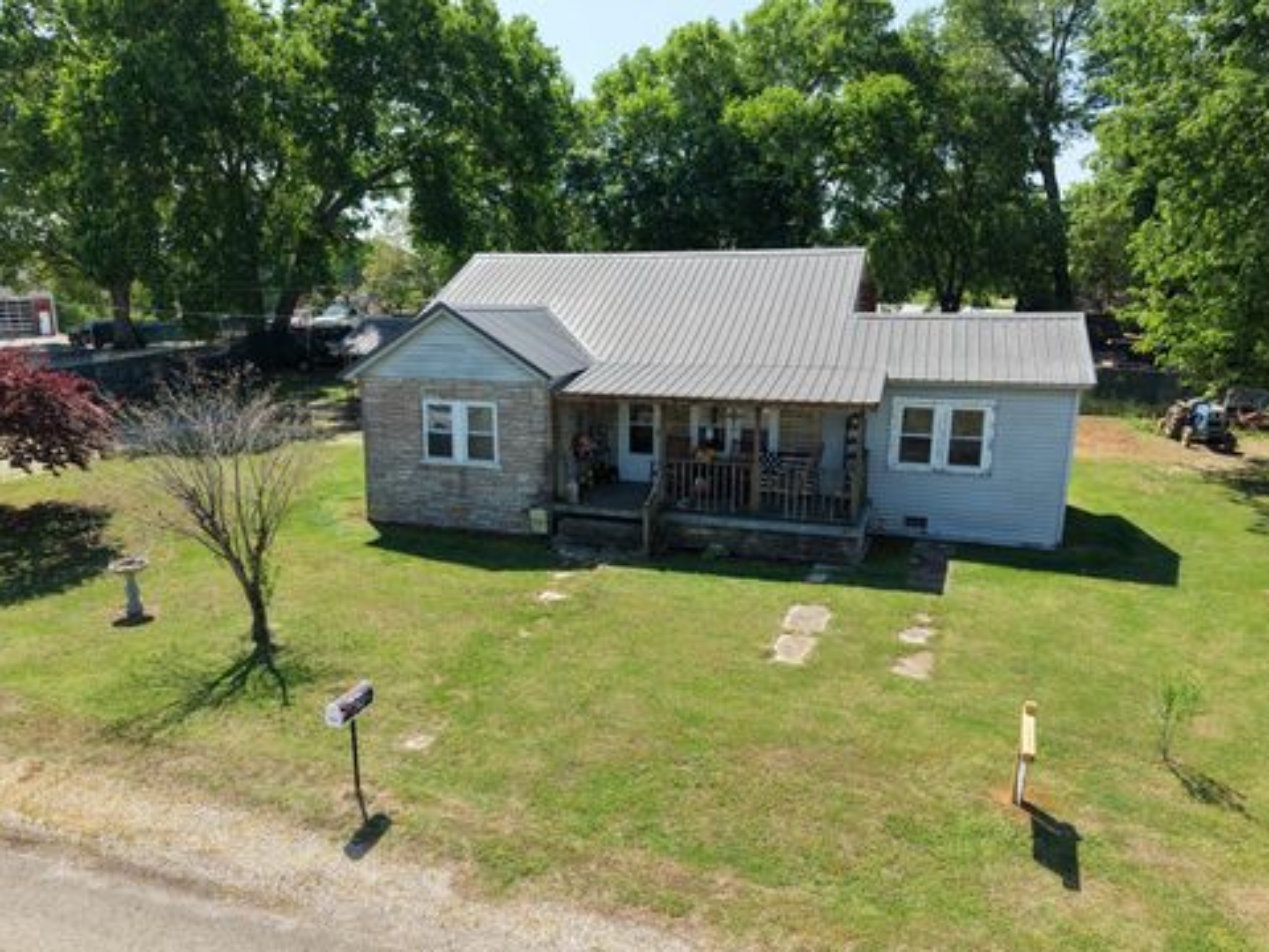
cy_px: 493
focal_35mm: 25
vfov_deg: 54.9
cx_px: 616
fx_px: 916
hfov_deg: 69.4
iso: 260
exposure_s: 1/3200
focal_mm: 8.67
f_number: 1.8
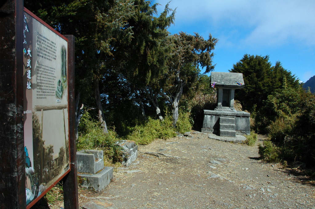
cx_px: 158
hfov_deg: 67.4
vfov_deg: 47.9
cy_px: 104
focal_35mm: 27
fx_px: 236
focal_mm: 18
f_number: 10
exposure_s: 1/320
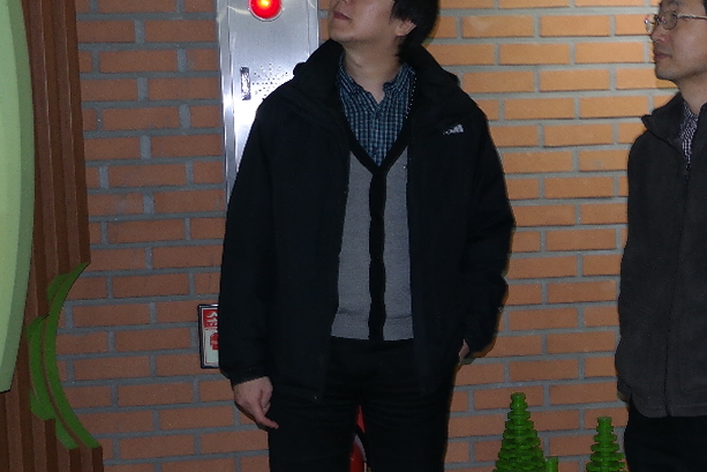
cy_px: 316
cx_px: 622
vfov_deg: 14.7
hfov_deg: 21.5
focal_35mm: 93
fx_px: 1827
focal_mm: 22
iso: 400
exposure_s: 1/40
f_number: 3.5
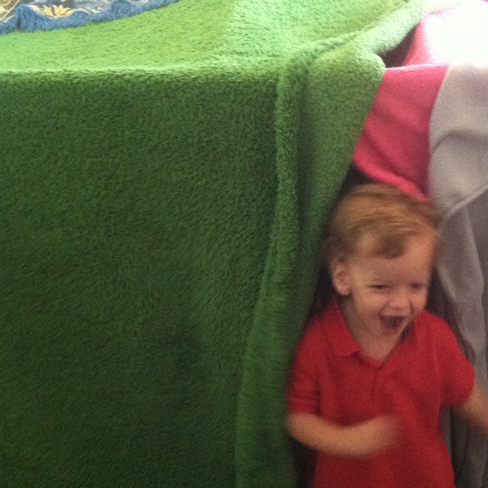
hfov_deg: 24.7
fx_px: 1101
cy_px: 268
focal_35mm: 69
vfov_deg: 25.0
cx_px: 371
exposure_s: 1/17
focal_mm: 3.85
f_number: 2.8
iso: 500
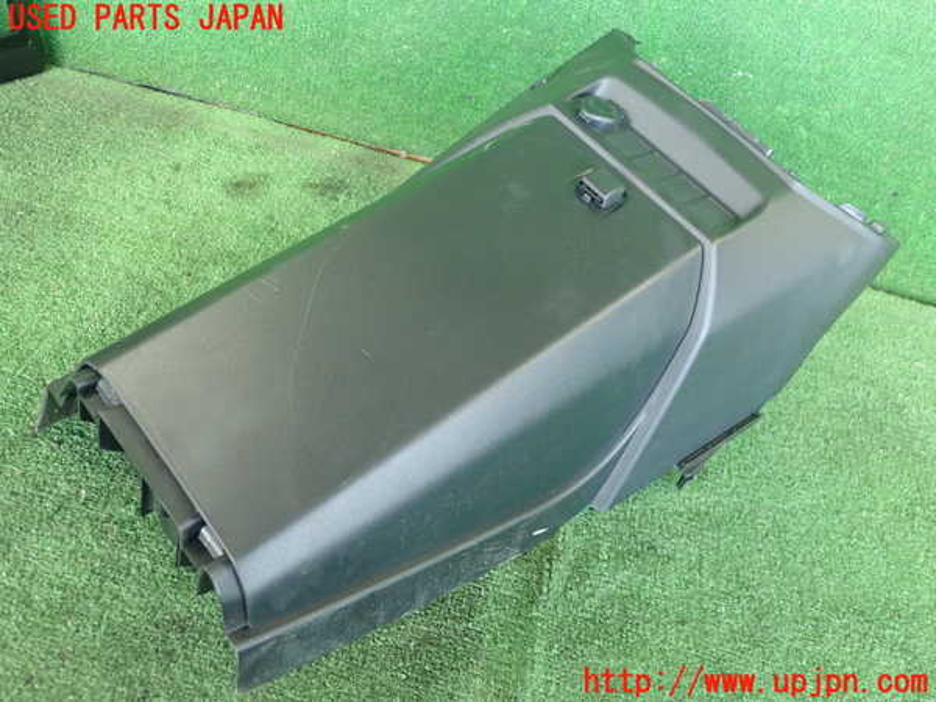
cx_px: 468
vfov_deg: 46.8
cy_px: 351
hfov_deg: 60.0
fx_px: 811
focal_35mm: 30
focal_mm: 5.5
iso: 800
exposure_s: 1/50
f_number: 2.3
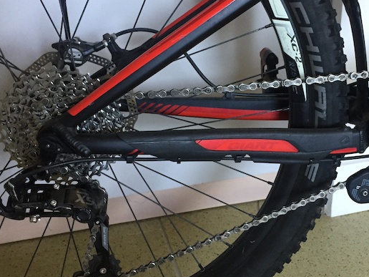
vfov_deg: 32.2
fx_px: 480
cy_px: 128
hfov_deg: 41.7
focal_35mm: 45
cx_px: 235
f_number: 2.2
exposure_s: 1/30
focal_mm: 4.15
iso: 160
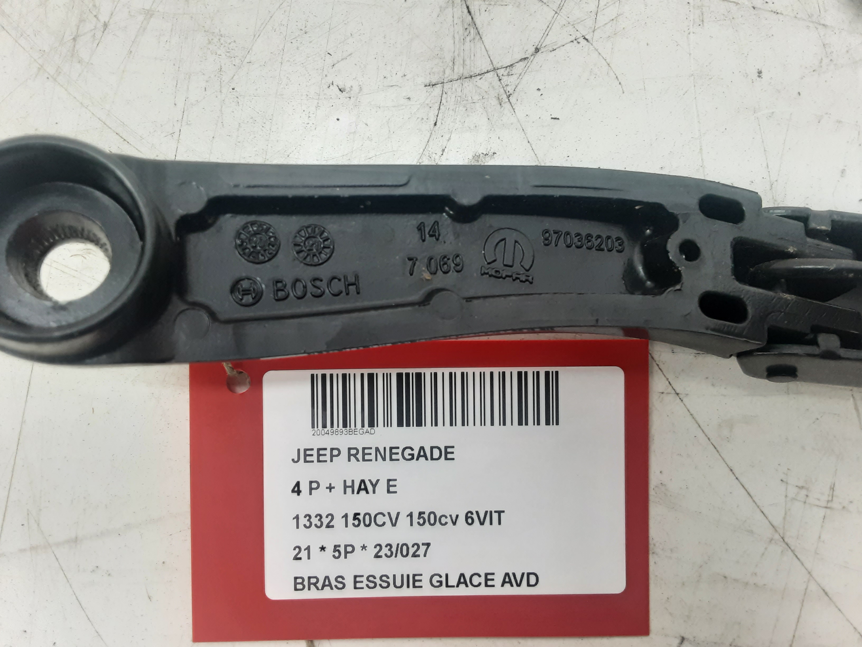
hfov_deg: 65.3
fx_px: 672
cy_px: 324
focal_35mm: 27
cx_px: 431
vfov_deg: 51.4
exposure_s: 1/50
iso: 125
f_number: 1.9
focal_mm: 2.91
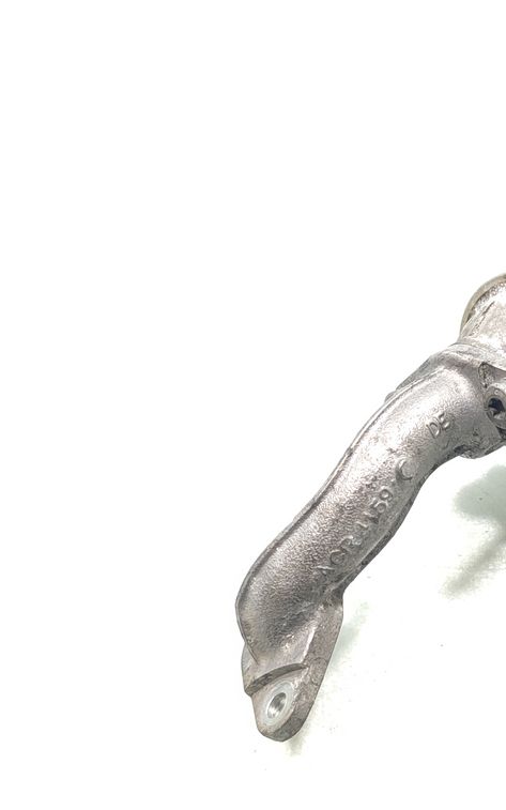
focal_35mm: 43
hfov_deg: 28.6
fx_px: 949
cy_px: 479
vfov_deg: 46.0
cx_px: 463
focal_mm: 5.89
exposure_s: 1/100
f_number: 1.89
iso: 320
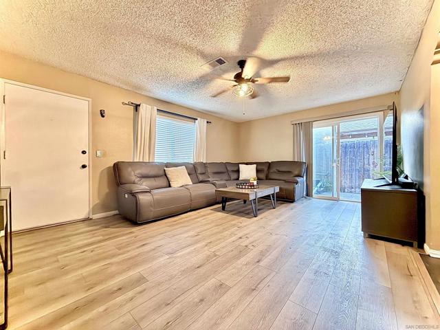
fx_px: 178
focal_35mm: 14
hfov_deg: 102.1
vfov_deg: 85.7
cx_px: 220
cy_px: 165
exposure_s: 1/60
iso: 1250
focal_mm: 2.22
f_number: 2.2
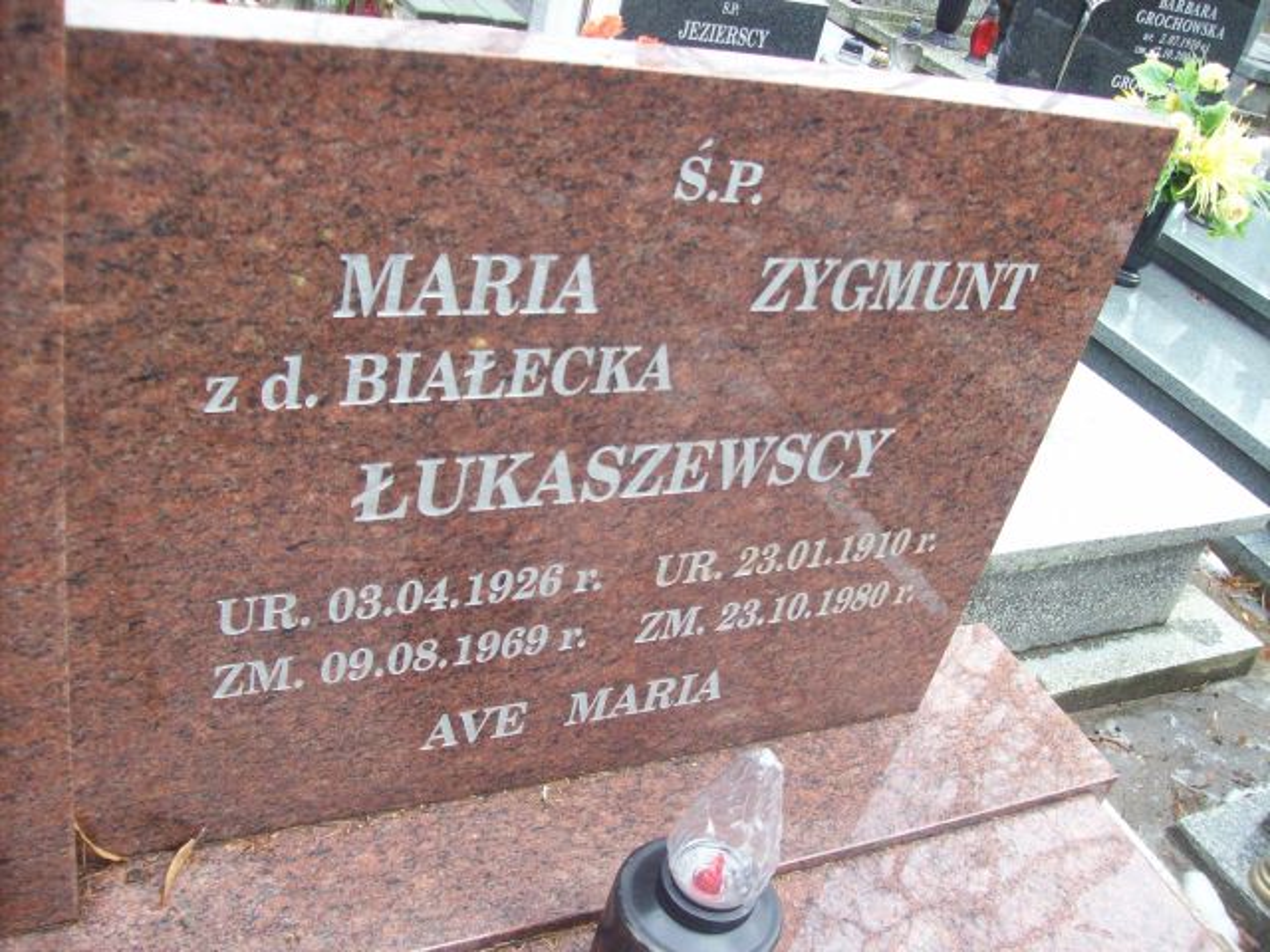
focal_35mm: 36
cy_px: 476
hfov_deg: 51.4
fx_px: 1321
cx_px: 635
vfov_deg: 39.7
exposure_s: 1/144
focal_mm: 6
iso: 200
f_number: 2.7
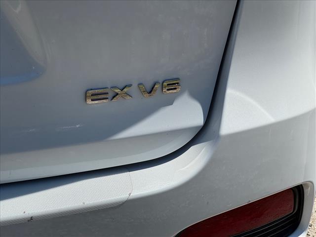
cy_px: 118
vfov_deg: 19.1
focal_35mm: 77
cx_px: 158
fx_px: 703
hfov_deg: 25.3
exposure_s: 1/1193
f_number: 2.8
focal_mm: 9
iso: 25
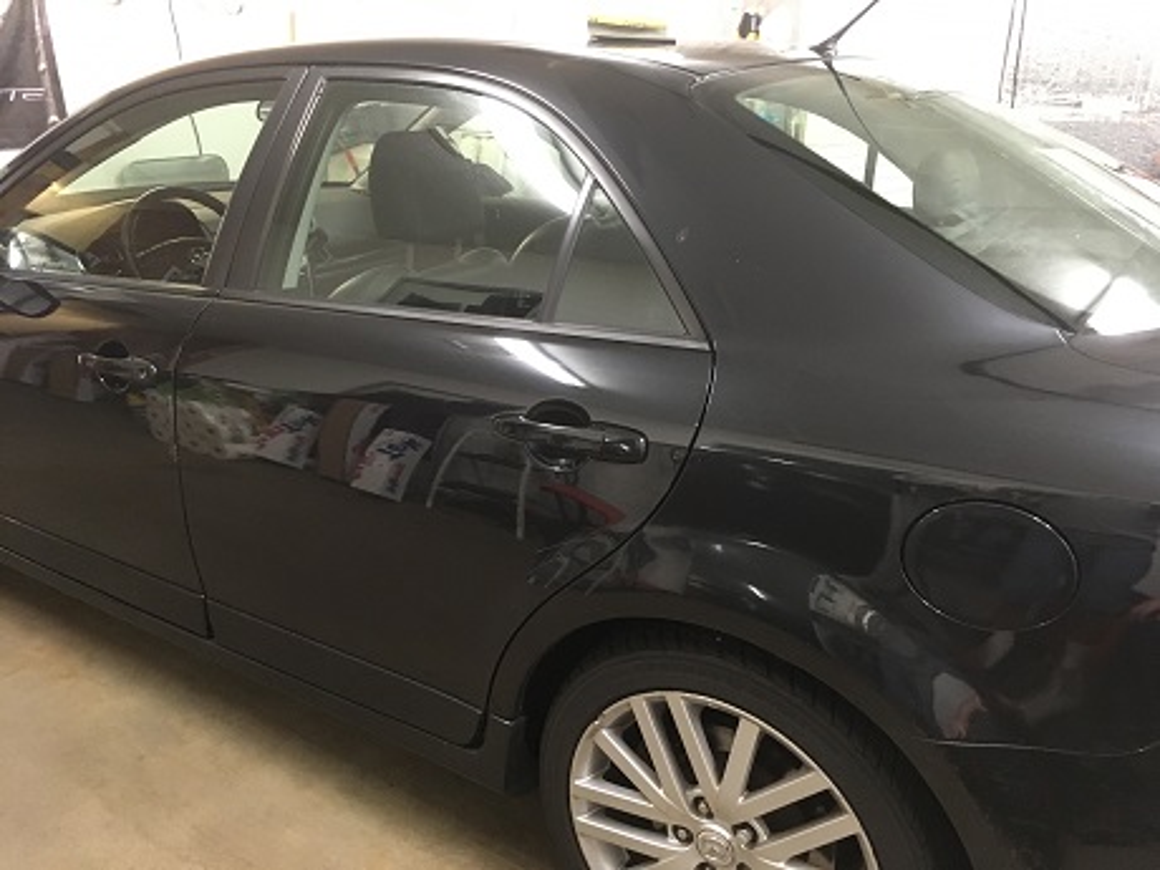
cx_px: 580
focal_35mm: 29
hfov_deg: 61.7
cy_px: 435
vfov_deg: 48.2
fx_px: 972
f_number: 2.2
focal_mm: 4.15
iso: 200
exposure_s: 1/20
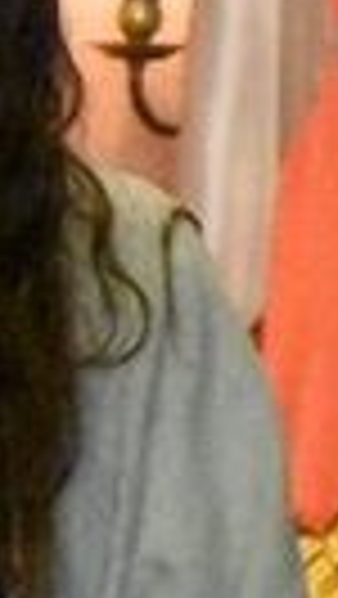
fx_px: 12683
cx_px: -969
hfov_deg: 1.5
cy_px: 823
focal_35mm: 798
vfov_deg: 2.7
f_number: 5.6
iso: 25600
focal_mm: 75
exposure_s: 1/500
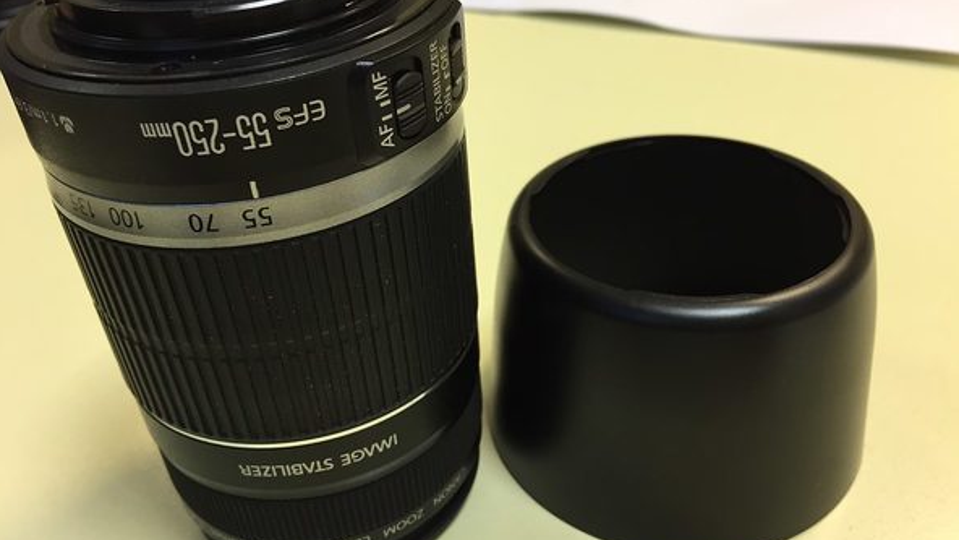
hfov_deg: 61.0
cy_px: 277
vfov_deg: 36.7
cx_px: 478
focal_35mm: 32
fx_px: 814
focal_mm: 4.15
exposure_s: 1/33
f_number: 2.2
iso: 50
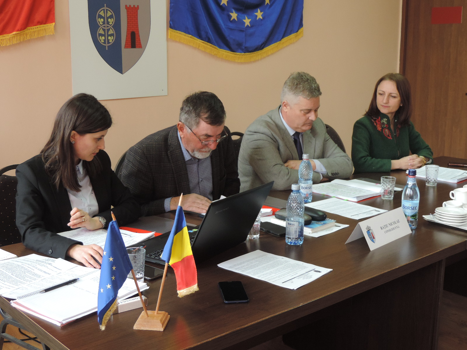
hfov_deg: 40.4
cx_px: 234
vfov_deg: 30.9
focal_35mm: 47
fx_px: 634
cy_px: 175
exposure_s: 1/30
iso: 400
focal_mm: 8.3
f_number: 3.5
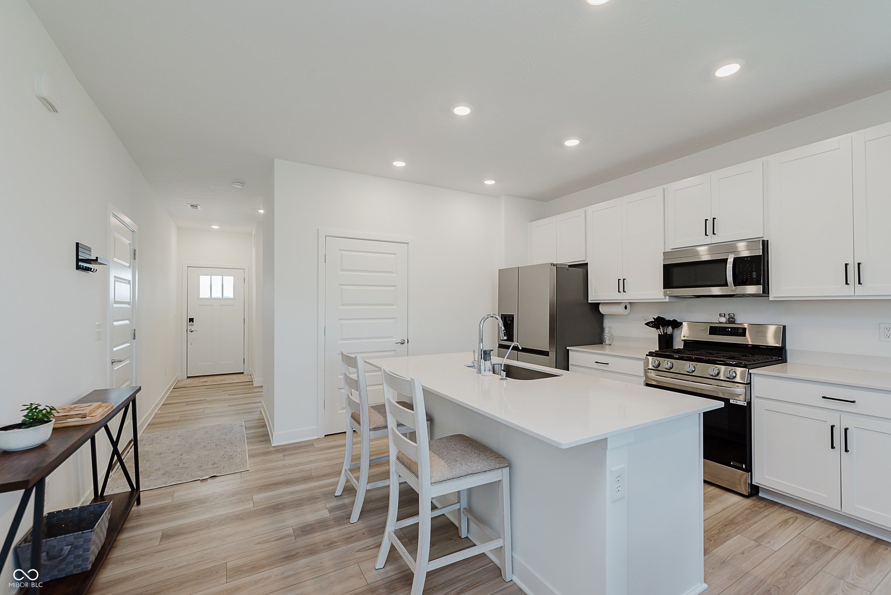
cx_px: 446
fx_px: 371
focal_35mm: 15
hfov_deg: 100.4
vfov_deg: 77.4
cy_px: 298
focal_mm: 15
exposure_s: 1/100
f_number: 5.6
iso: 320
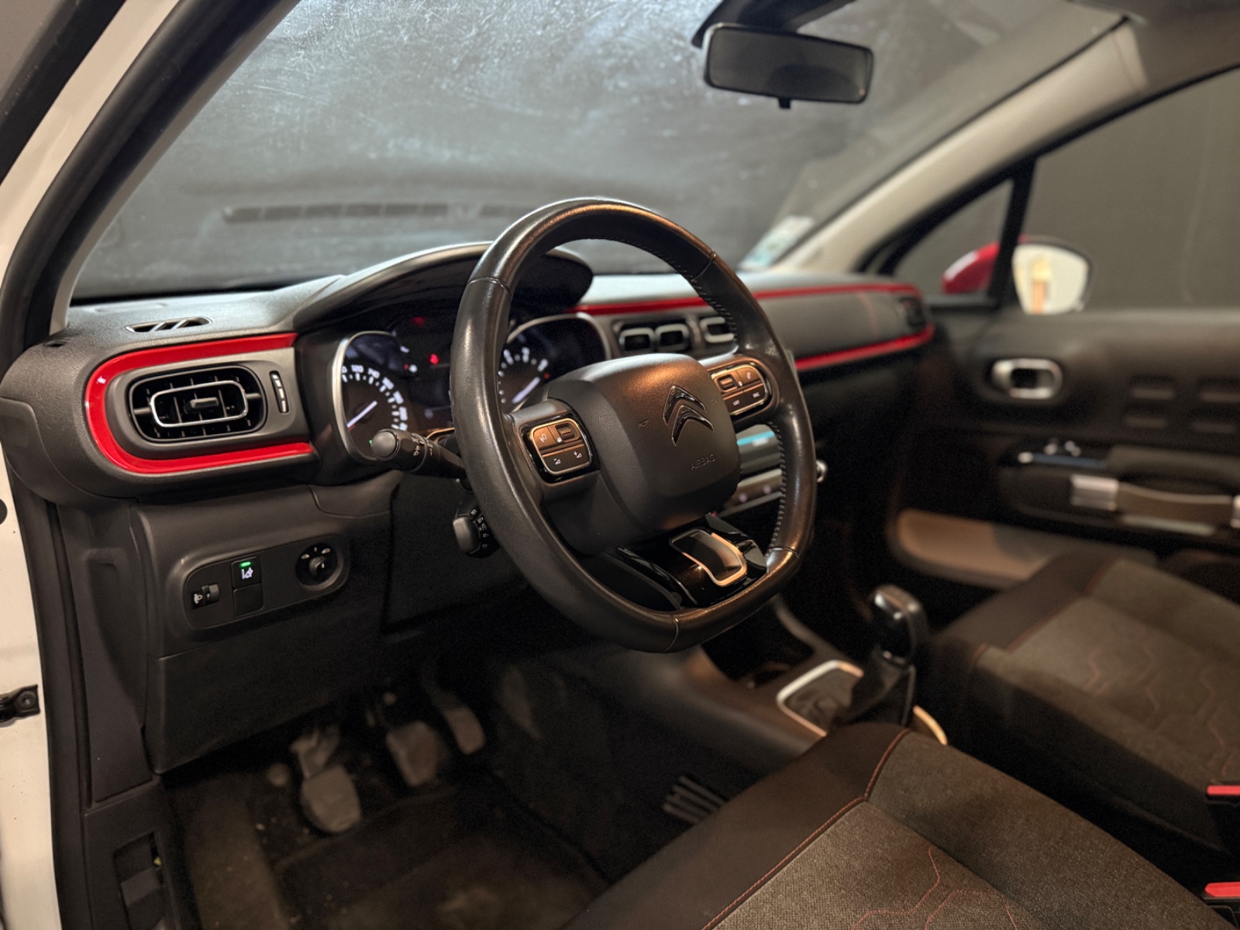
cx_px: 620
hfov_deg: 71.6
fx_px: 860
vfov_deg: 56.8
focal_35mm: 24
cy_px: 465
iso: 1000
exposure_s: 1/33
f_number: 1.78
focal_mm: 6.76
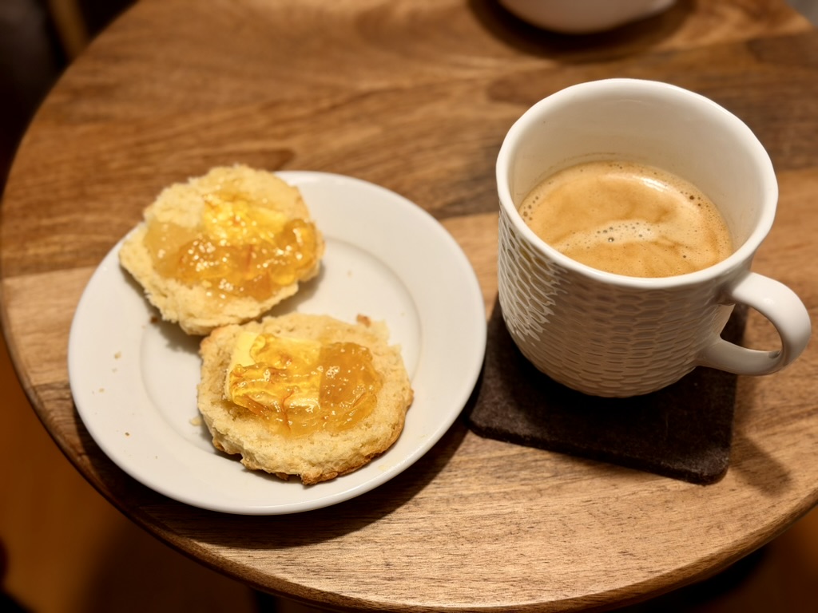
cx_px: 409
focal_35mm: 48
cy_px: 306
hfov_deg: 39.7
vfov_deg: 30.3
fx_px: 1134
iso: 100
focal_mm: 6.76
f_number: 1.78
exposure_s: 1/60
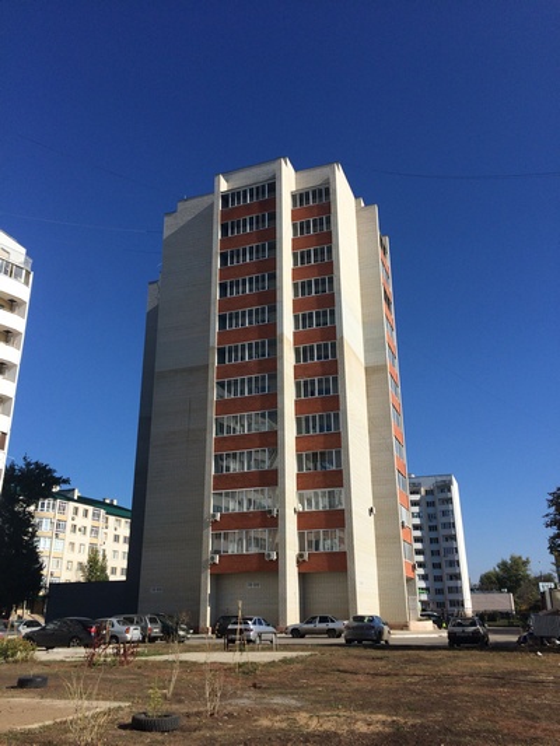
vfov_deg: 61.6
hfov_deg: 48.2
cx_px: 280
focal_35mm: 29
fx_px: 625
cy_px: 373
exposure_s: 1/3425
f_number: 2.2
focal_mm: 4.15
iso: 32
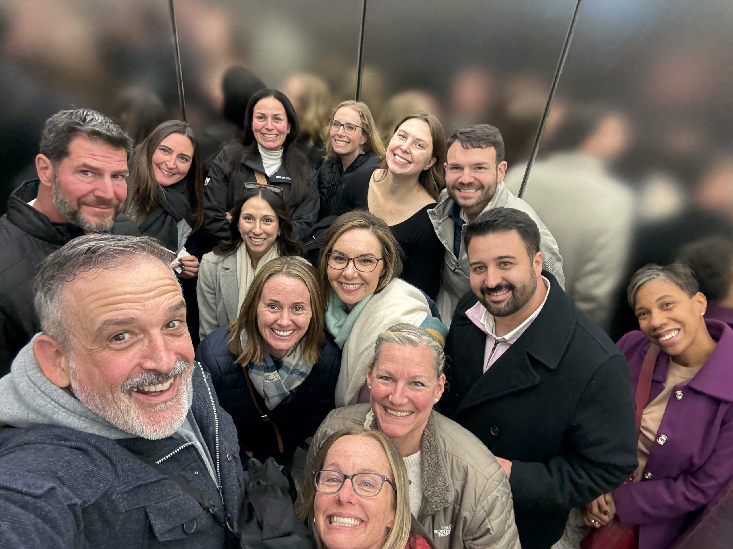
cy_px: 274
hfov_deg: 73.9
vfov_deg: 58.9
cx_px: 366
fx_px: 487
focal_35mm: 23
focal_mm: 2.69
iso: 80
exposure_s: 1/60
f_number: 1.9
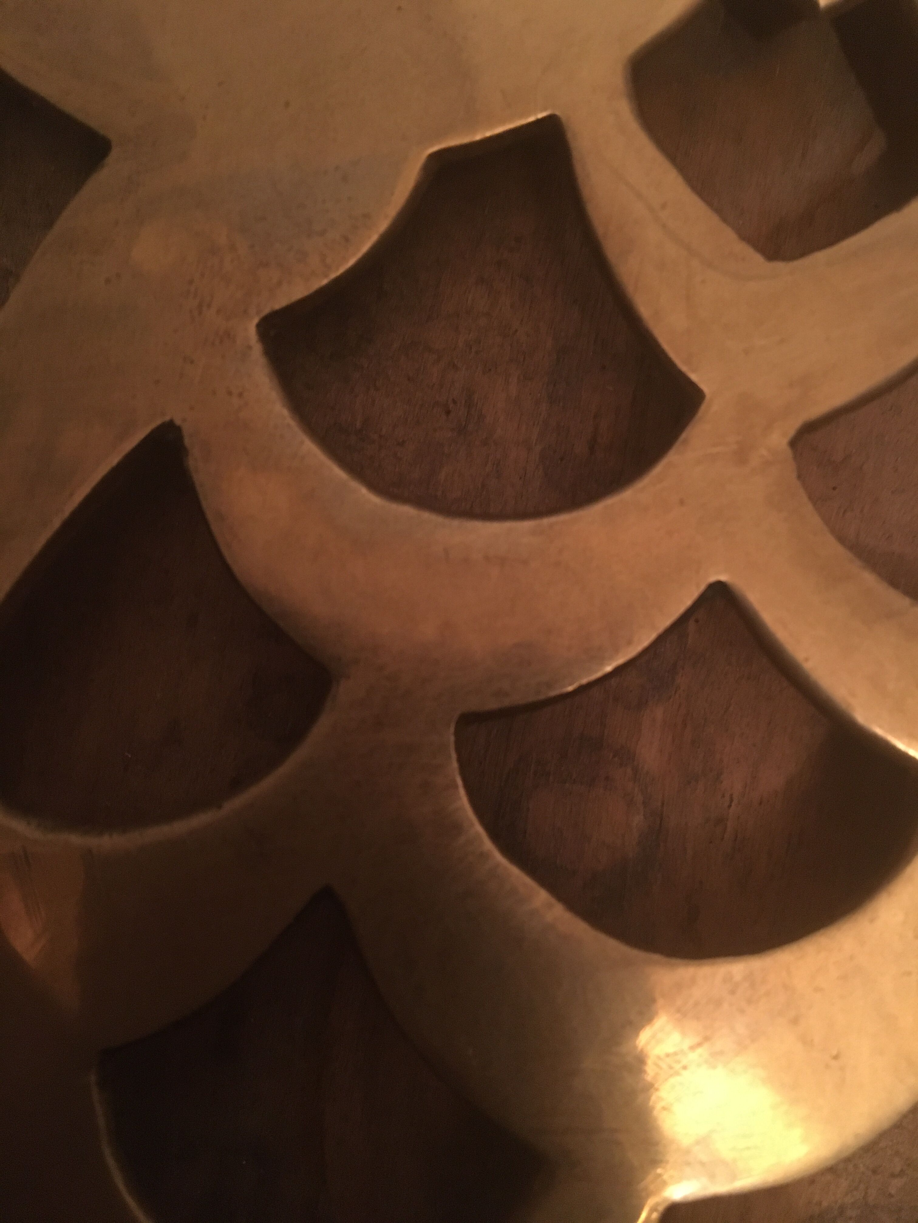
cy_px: 612
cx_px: 459
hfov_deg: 48.2
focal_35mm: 29
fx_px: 1025
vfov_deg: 61.7
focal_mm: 4.15
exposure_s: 1/17
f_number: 2.2
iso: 400
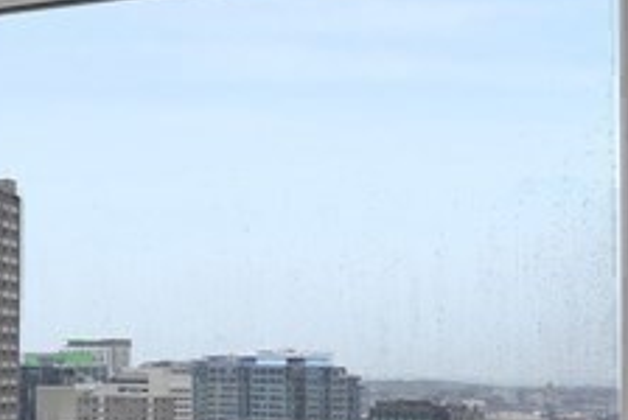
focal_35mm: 73
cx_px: -491
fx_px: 1275
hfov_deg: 20.2
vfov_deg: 18.4
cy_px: 382
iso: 800
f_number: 9
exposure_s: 1/8
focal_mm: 16
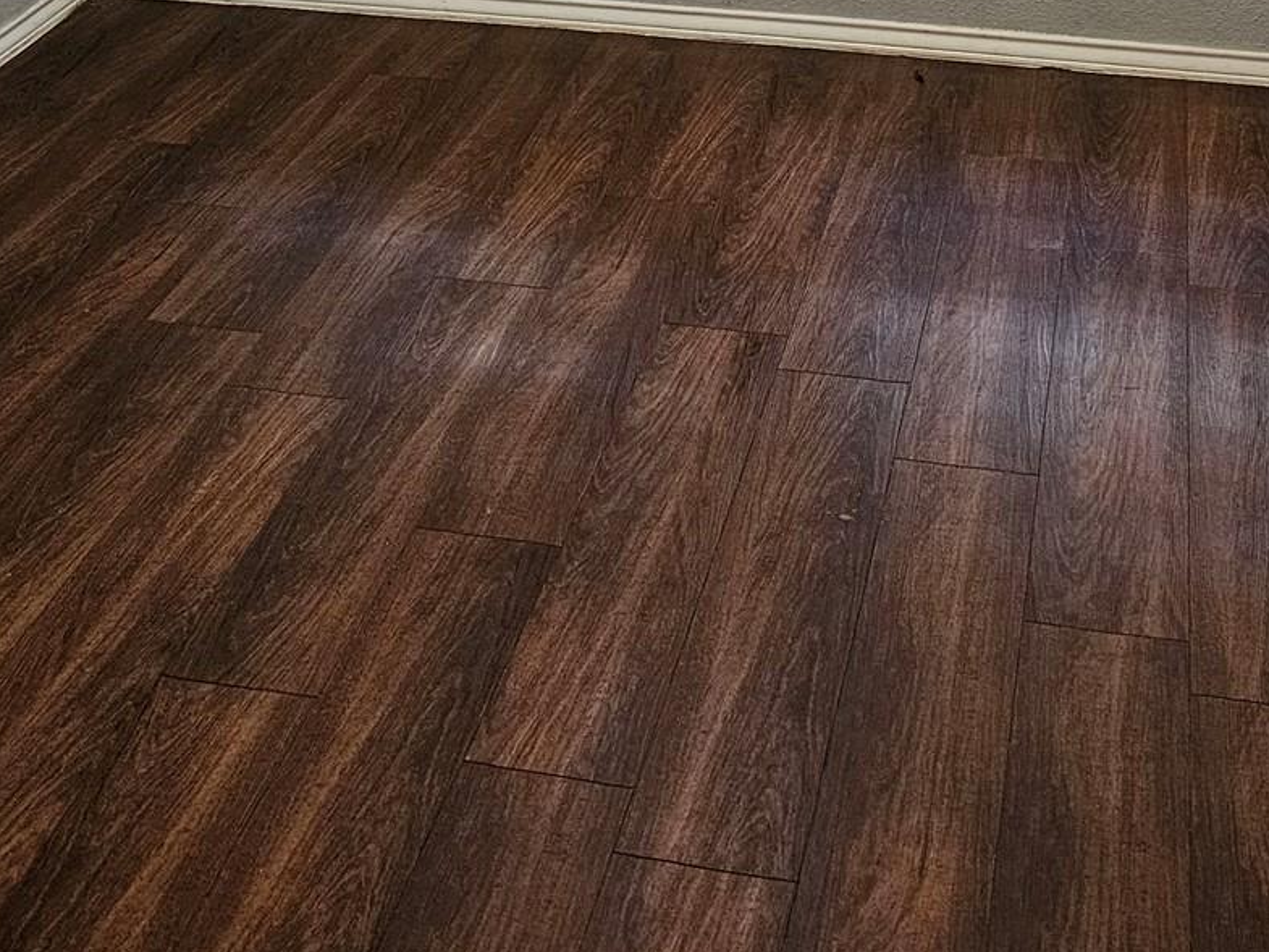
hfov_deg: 32.2
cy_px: -281
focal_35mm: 60
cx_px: 632
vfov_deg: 22.0
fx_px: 2200
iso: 500
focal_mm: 6.3
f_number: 1.7
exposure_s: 1/120
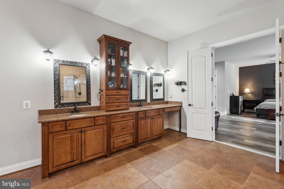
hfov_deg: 95.0
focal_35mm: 16
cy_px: 94
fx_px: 130
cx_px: 142
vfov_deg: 72.0
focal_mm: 16.5
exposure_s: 1/2
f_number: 6.3
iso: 125
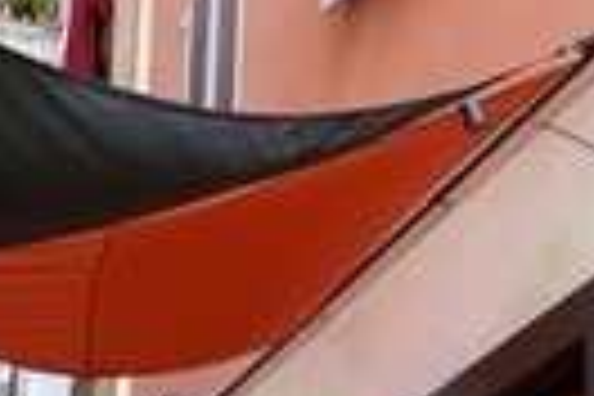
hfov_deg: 18.1
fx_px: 1831
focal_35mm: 111
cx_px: 544
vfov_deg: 11.8
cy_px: 585
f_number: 3.2
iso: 200
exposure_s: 1/125
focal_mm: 35
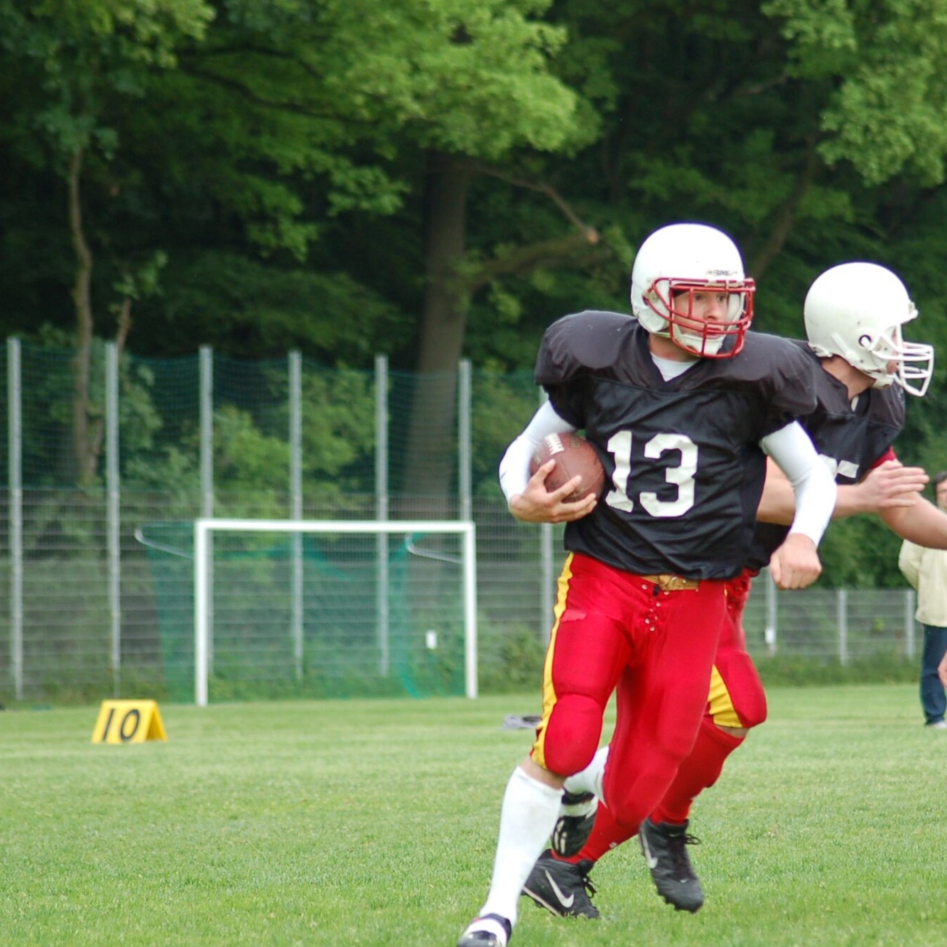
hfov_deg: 6.9
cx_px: 607
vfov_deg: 6.9
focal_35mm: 252
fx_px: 7800
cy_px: 463
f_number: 4.2
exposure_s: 1/500
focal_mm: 120
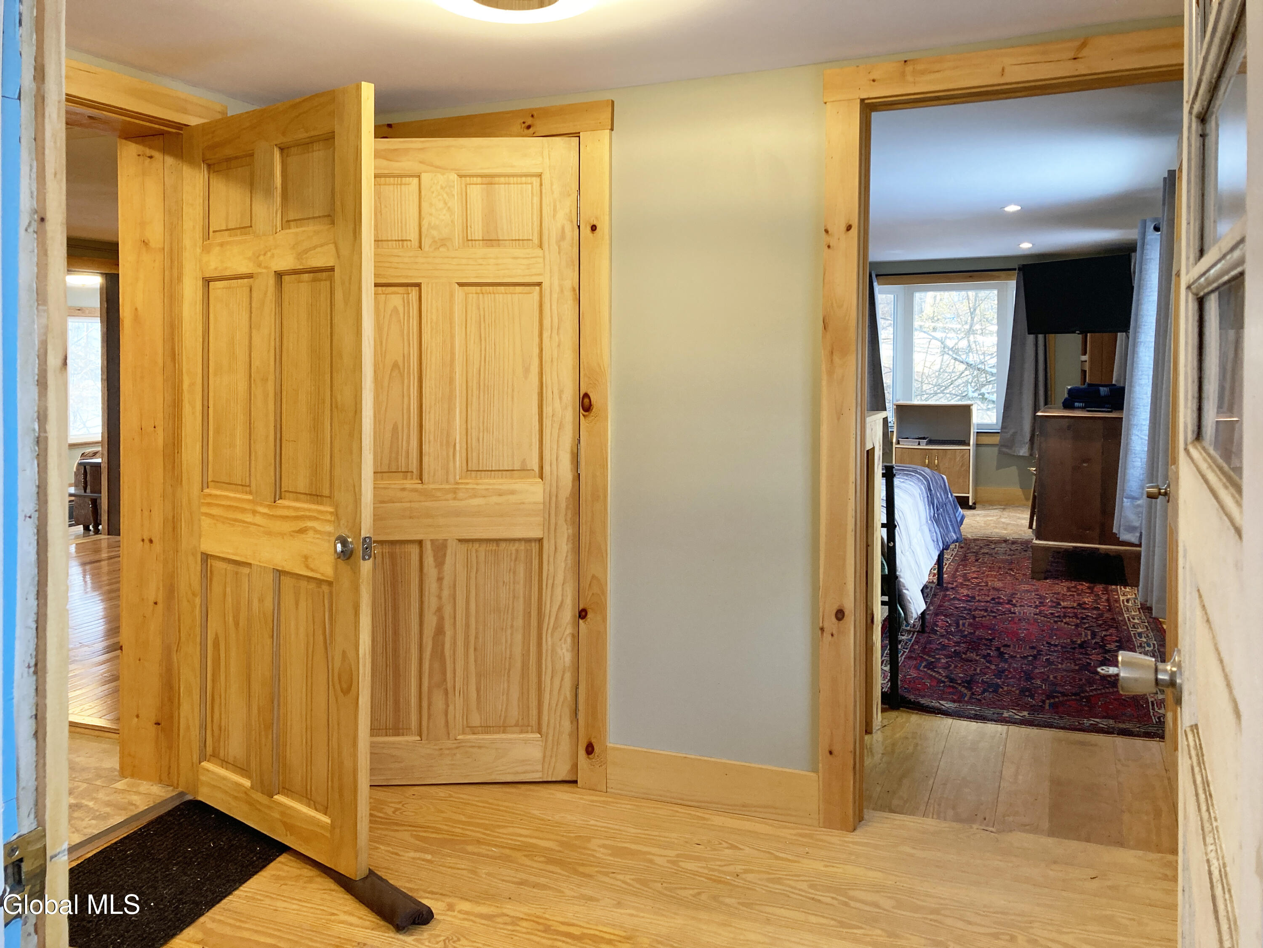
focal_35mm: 28
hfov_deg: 63.4
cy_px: 474
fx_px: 1022
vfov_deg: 49.7
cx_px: 632
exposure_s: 1/60
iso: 100
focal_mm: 3.99
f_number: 1.8
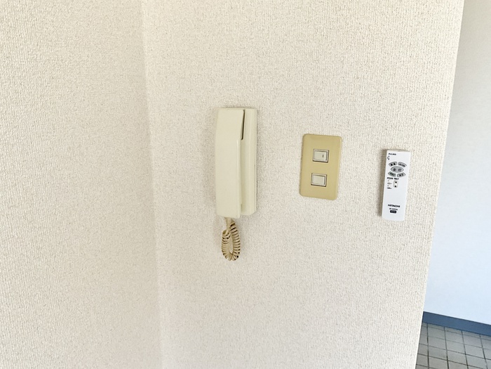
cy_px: 184
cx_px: 246
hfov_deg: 61.7
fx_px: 411
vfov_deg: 48.2
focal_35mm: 29
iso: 64
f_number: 1.8
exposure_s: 1/77
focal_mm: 3
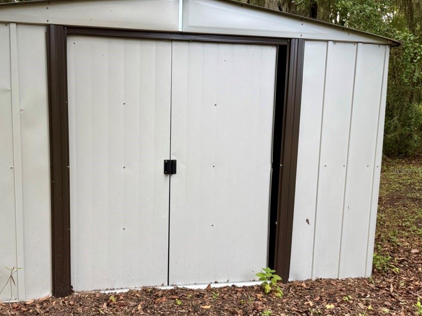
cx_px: 158
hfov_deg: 57.6
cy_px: 170
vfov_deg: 45.4
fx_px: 378
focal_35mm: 31
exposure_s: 1/121
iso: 200
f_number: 1.78
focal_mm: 6.76
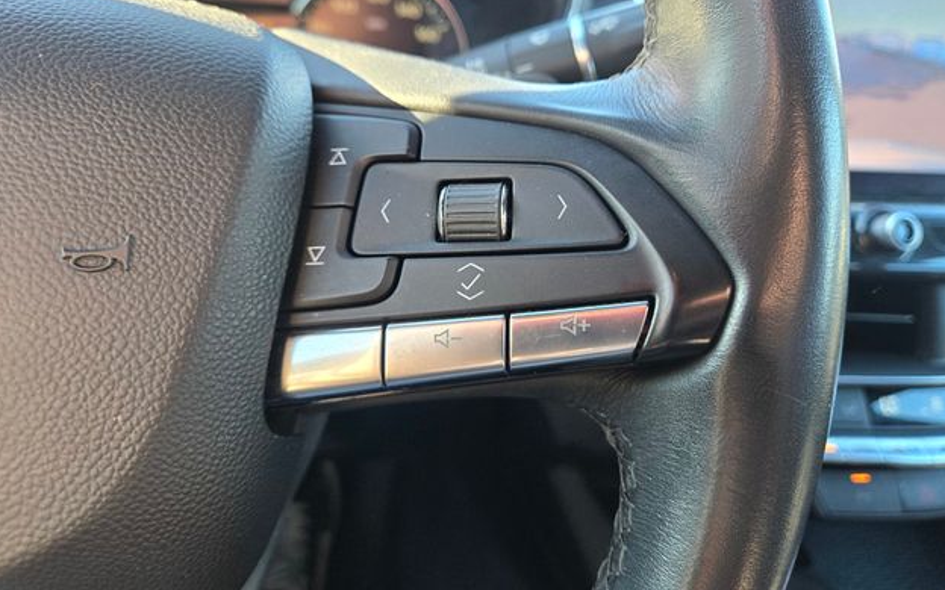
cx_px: 476
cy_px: 251
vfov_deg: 49.1
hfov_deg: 72.5
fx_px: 644
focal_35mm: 25
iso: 200
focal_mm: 5.4
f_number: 1.8
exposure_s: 1/180
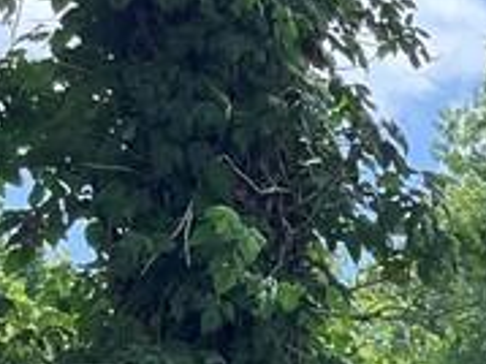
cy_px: 717
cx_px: 939
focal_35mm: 149
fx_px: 2091
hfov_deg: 12.0
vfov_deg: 9.3
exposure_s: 1/1075
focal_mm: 5.1
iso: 50
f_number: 1.6
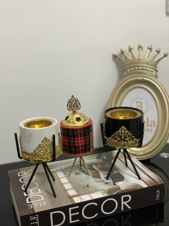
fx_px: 338
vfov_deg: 36.8
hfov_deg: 28.0
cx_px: 84
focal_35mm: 52
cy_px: 113
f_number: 2.4
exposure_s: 1/60
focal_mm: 6
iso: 160
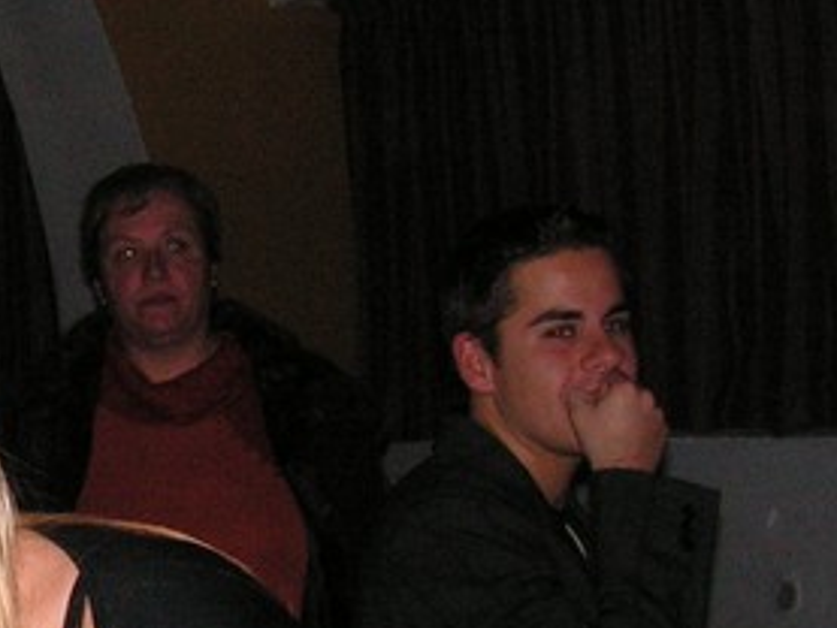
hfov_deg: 18.1
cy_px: 565
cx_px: -121
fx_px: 2516
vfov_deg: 14.1
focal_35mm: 104
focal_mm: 6
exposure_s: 1/40
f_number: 3.2
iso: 200
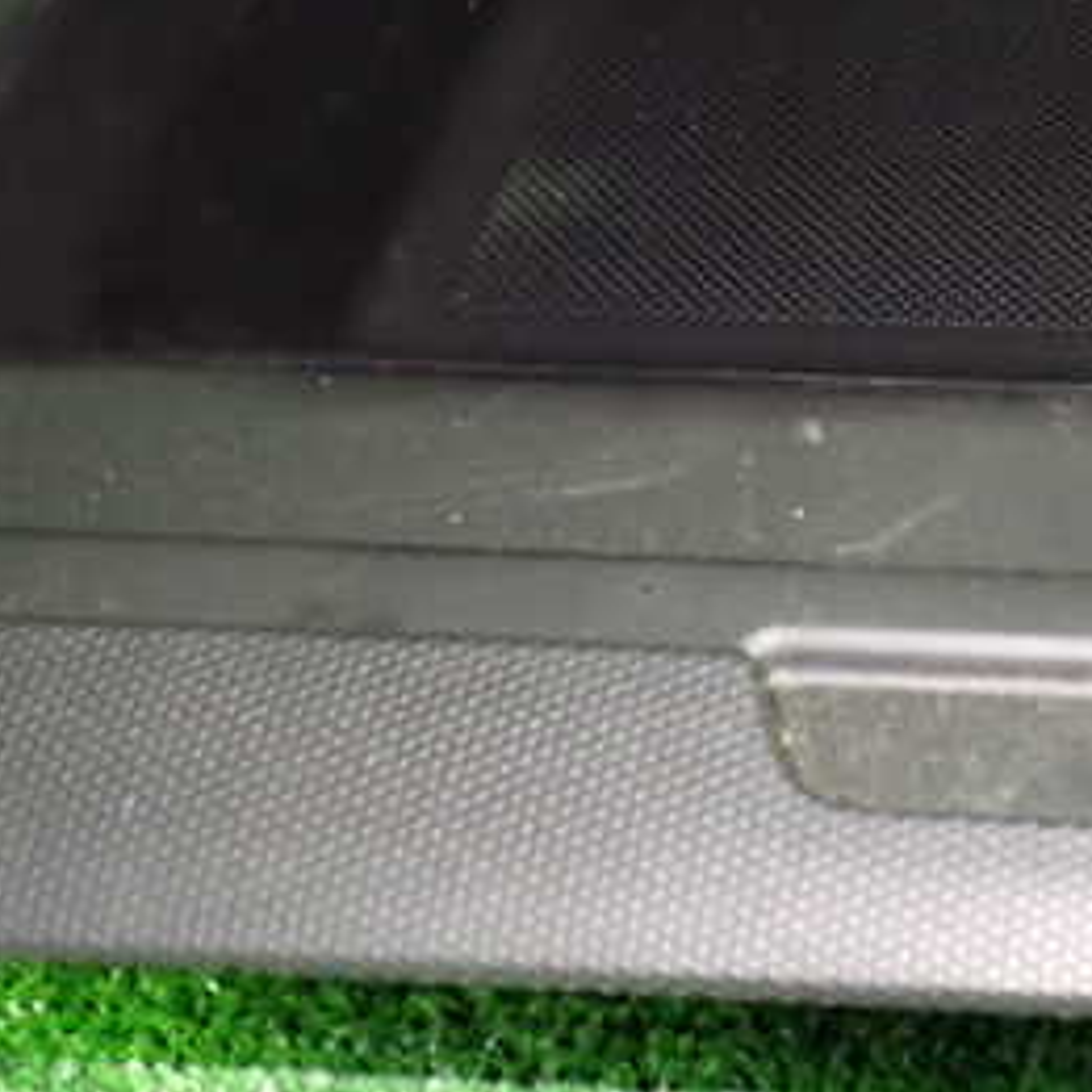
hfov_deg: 25.9
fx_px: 2177
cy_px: 297
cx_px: 1222
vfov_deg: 27.8
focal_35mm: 61
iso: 800
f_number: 2.3
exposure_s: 1/15
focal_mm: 5.4
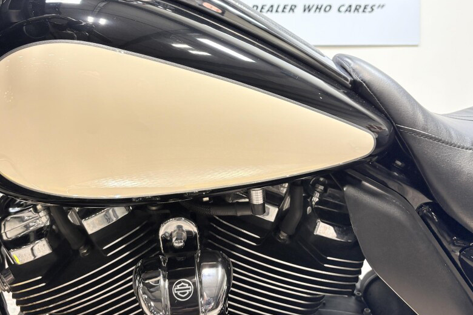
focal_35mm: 37
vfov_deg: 35.4
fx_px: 486
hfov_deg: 51.5
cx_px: 188
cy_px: 95
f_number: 1.6
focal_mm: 5.96
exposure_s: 1/120
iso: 64
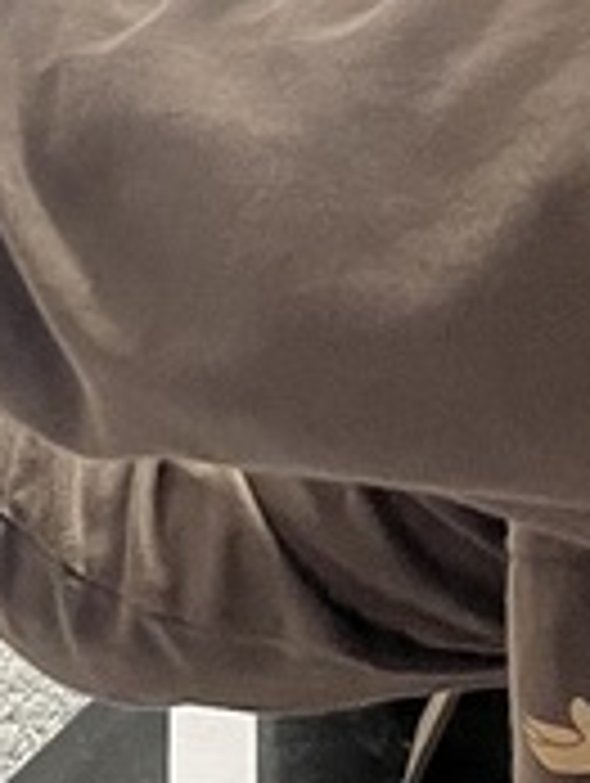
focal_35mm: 153
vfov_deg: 12.1
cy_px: -482
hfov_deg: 9.6
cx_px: -171
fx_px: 3469
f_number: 1.6
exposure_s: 1/60
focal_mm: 5.1
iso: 200
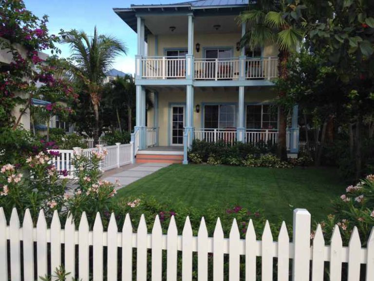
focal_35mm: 33
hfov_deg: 55.4
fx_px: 357
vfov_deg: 42.9
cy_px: 140
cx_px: 187
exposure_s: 1/382
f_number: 2.4
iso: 50
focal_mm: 4.12
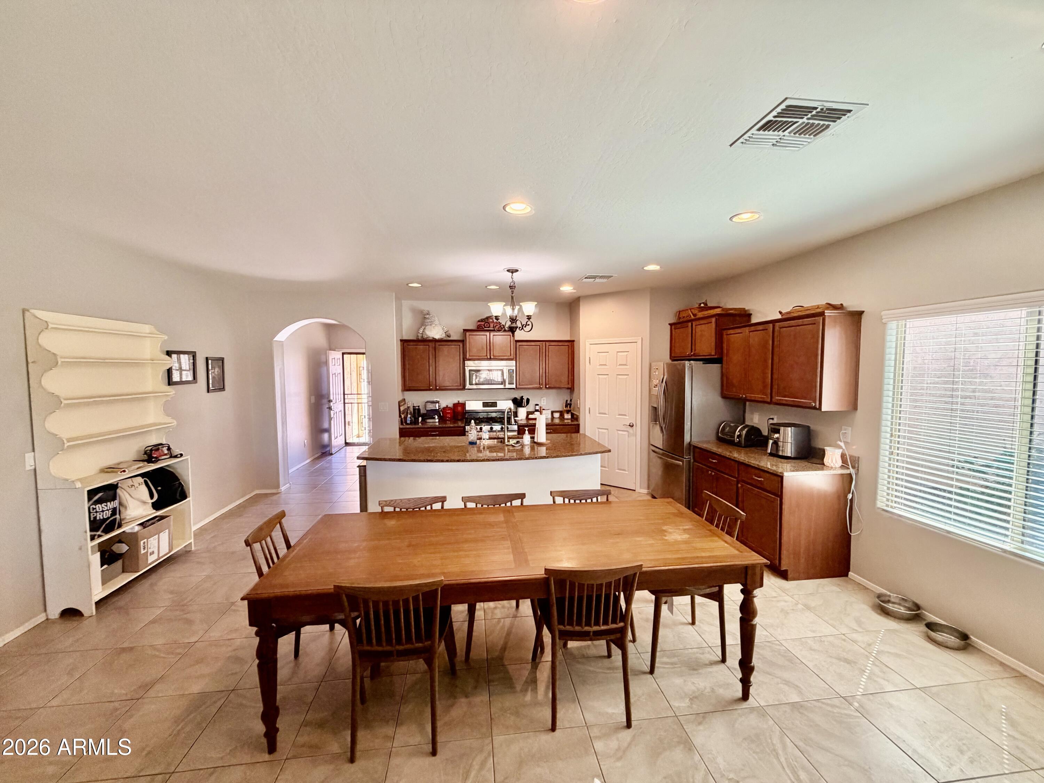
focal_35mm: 14
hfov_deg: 102.1
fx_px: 422
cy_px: 392
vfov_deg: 85.7
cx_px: 522
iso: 250
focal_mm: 2.22
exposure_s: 1/120
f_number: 2.2
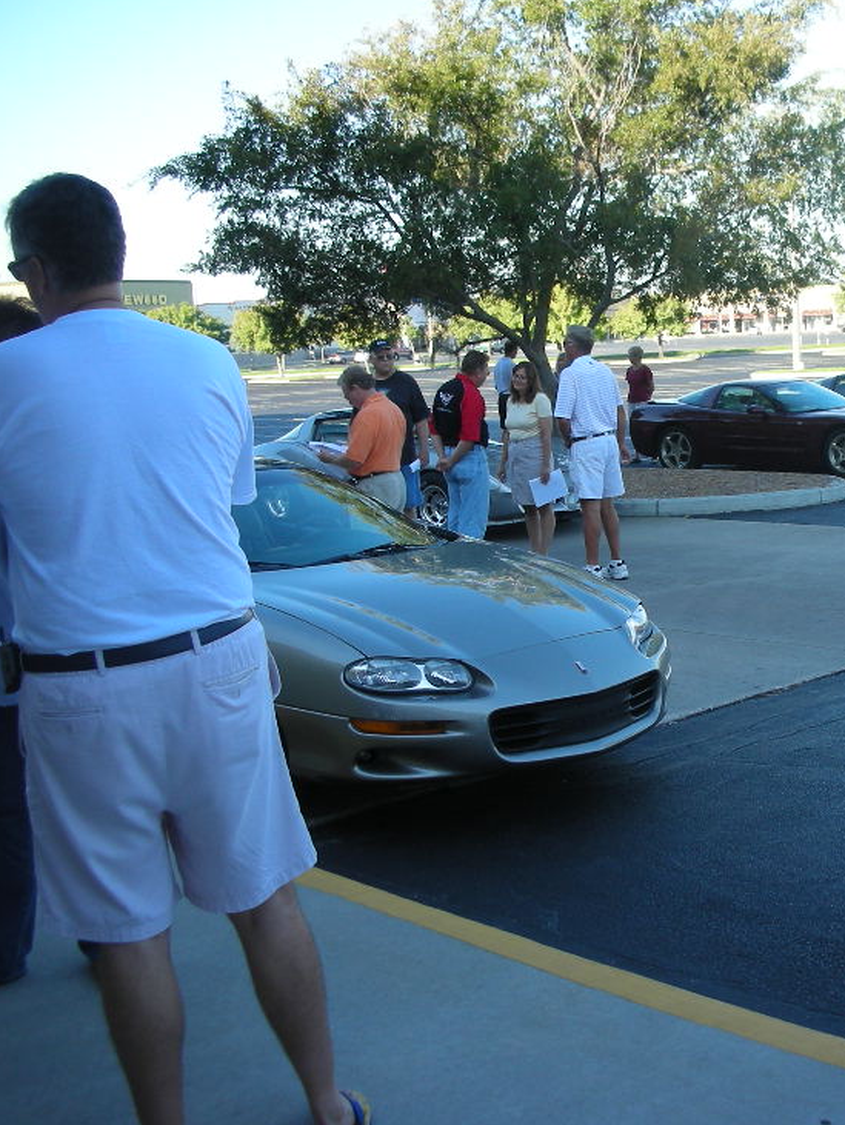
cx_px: 659
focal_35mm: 49
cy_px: 573
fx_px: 1593
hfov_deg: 29.1
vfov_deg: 38.9
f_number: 3
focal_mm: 5.8
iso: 50
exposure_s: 1/183
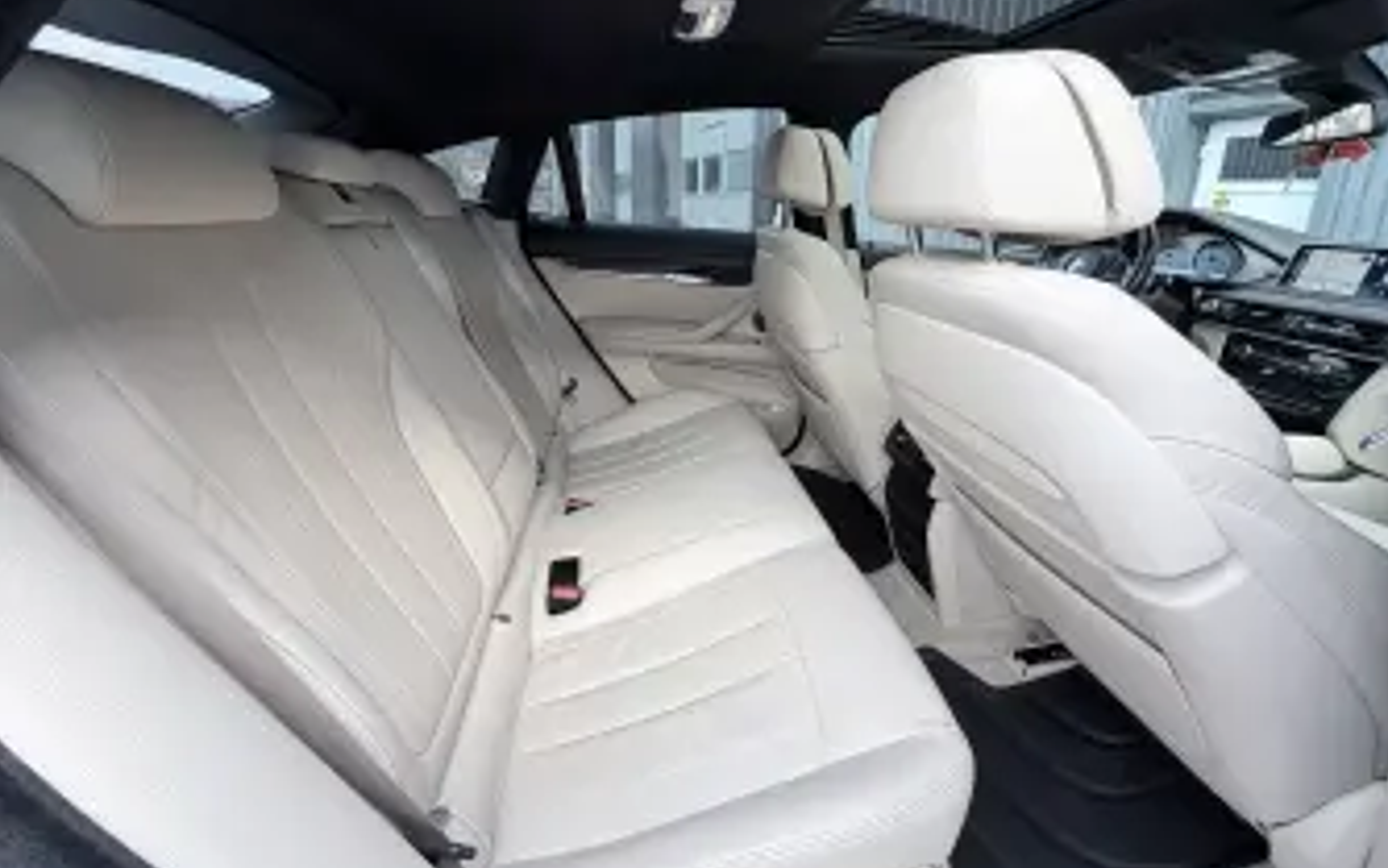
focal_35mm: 16
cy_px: 361
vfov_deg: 70.8
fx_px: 605
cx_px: 744
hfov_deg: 97.6
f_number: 2.2
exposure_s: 1/130
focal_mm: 2.22
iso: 40
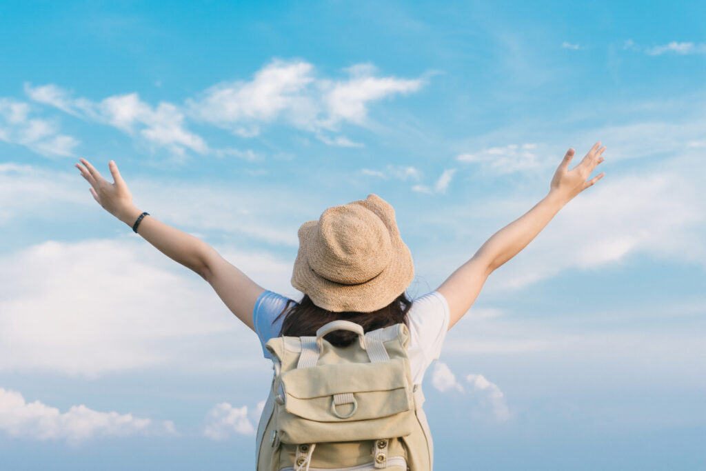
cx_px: 353
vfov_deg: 18.2
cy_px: 236
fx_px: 1471
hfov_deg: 27.0
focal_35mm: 75
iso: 100
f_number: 5.6
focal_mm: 50
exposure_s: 1/125
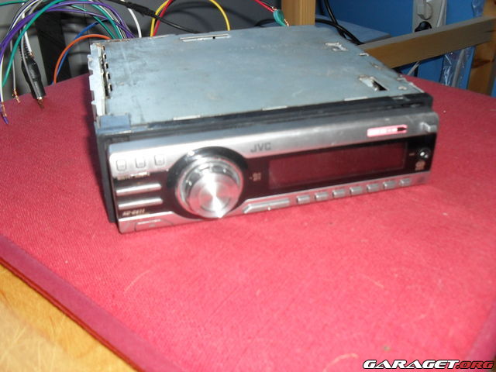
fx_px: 502
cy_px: 186
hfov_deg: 52.6
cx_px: 248
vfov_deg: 40.7
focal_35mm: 35
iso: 200
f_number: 3.2
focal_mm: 6.3
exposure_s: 1/45
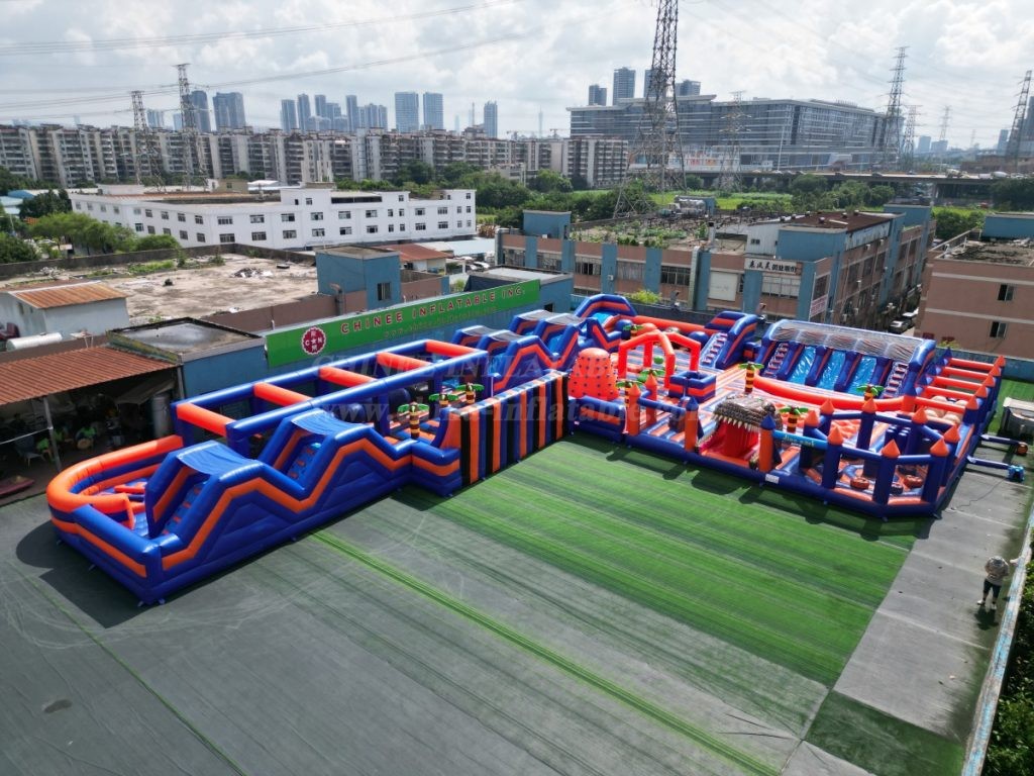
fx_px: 717
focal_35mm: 24
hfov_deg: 71.6
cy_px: 388
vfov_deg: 56.8
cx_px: 517
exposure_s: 1/4000
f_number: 1.7
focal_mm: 6.72
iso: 200
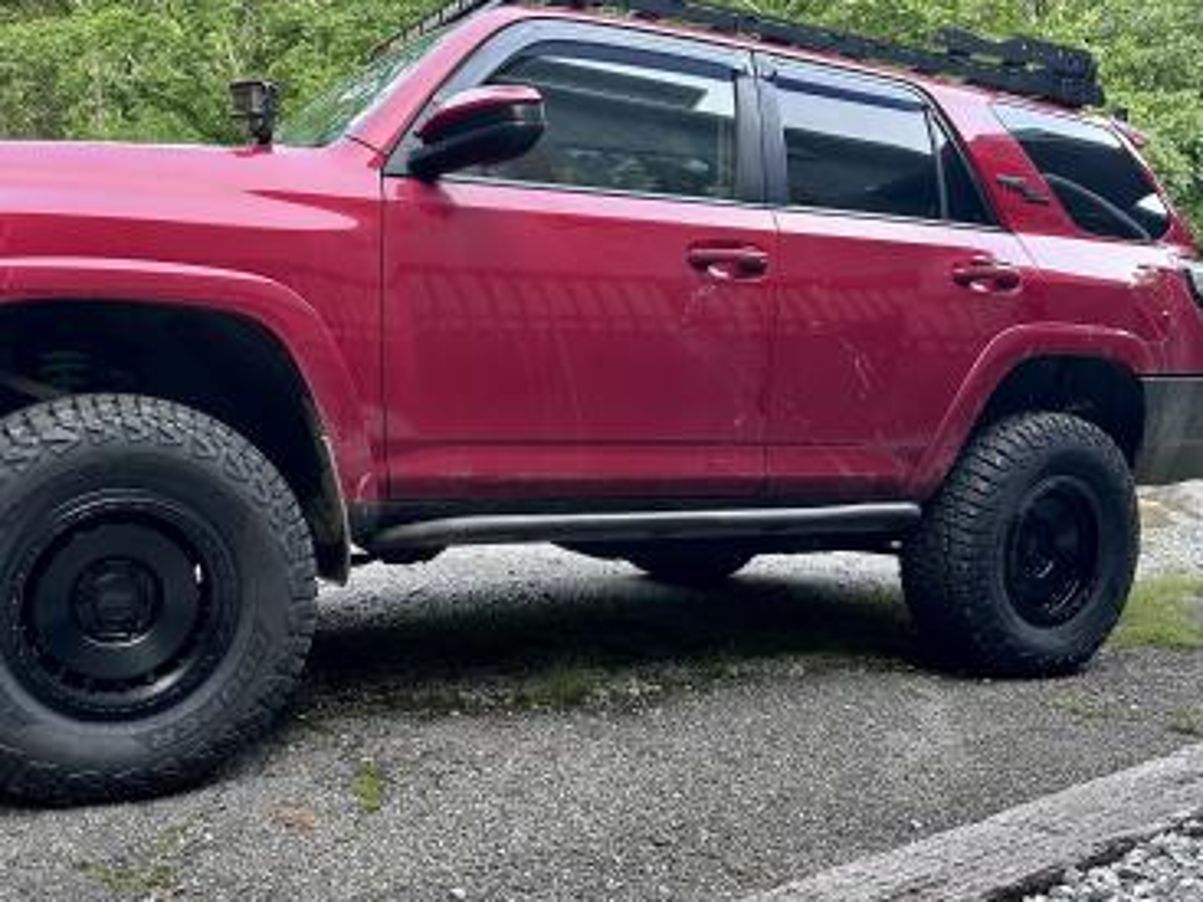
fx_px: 1146
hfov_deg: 54.8
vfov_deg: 42.9
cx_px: 459
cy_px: 489
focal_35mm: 33
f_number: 1.78
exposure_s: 1/121
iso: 200
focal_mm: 6.86
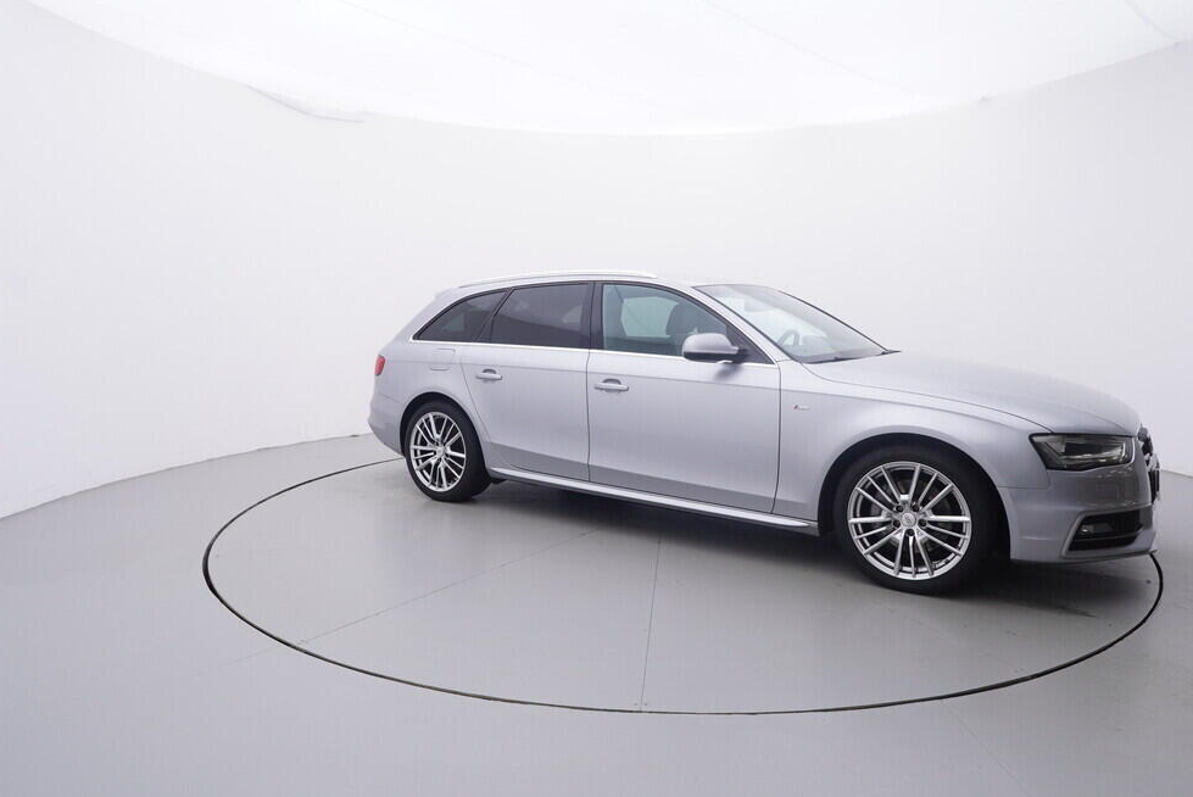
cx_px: 608
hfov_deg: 74.8
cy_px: 401
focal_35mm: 24
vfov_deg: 54.1
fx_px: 780
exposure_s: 1/80
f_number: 5
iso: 200
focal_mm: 15
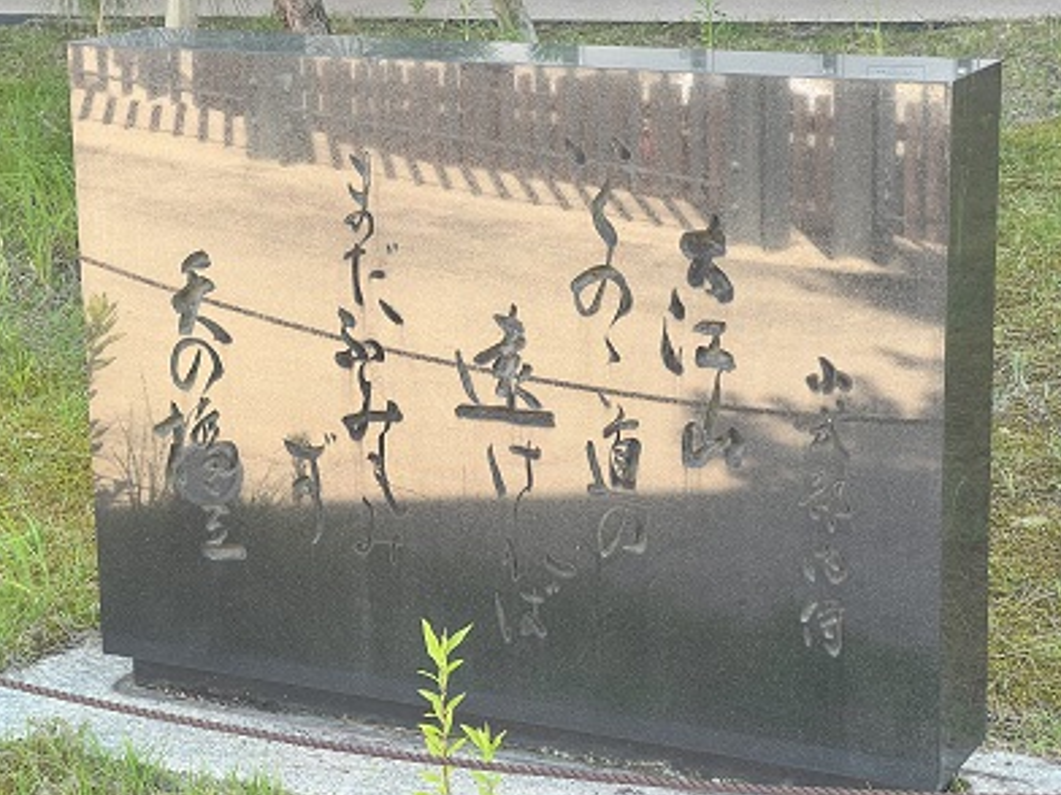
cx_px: 501
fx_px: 2697
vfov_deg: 16.8
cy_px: 392
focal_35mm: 88
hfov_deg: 22.3
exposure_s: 1/99
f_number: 2.8
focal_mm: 9
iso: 64
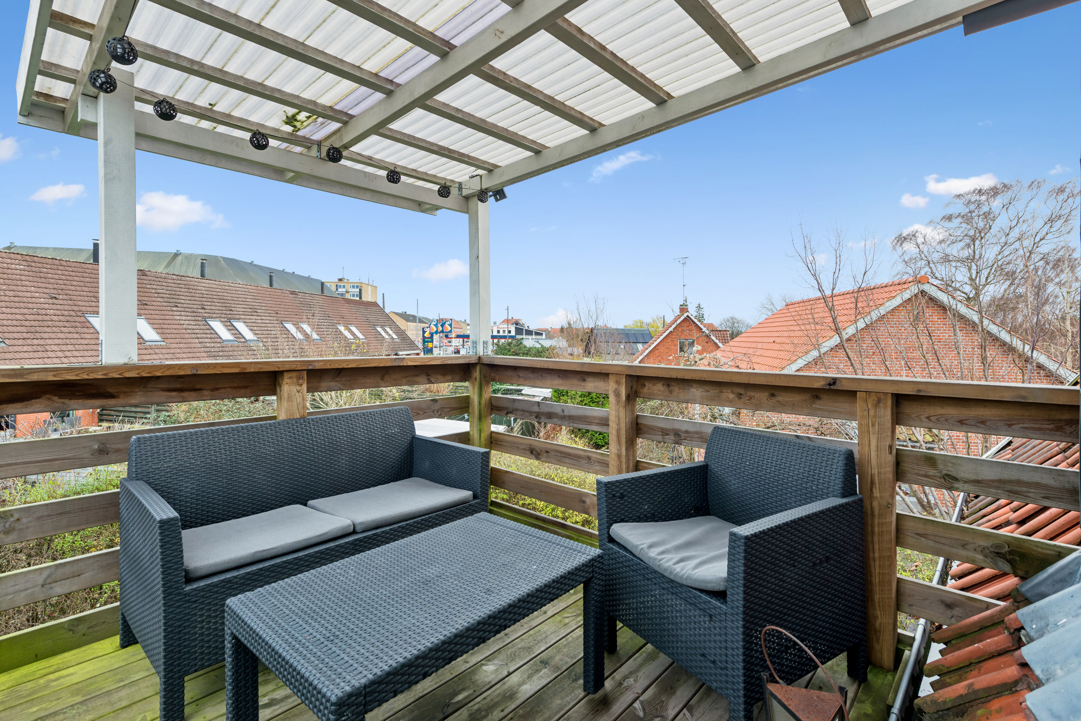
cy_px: 360
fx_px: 510
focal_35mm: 17
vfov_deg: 70.4
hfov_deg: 93.3
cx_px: 540
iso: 200
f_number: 10
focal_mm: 17
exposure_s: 1/10
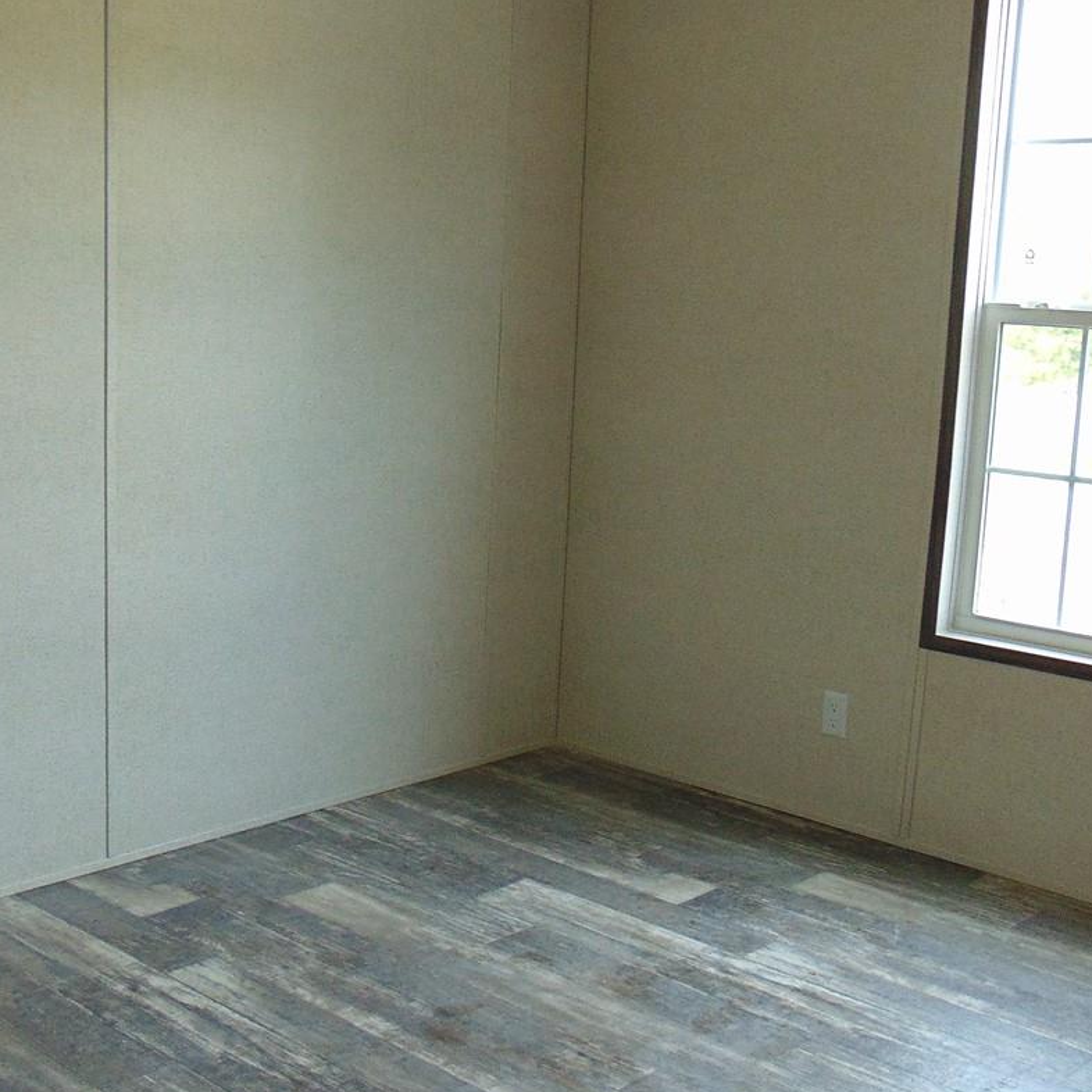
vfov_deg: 37.5
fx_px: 1606
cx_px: 478
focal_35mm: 45
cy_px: 564
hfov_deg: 37.5
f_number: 3
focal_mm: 4.5
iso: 100
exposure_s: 1/30
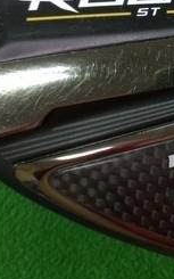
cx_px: 167
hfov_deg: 15.0
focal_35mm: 86
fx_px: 653
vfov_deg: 23.7
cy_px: 49
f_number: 2.4
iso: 80
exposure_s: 1/30
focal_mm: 3.3
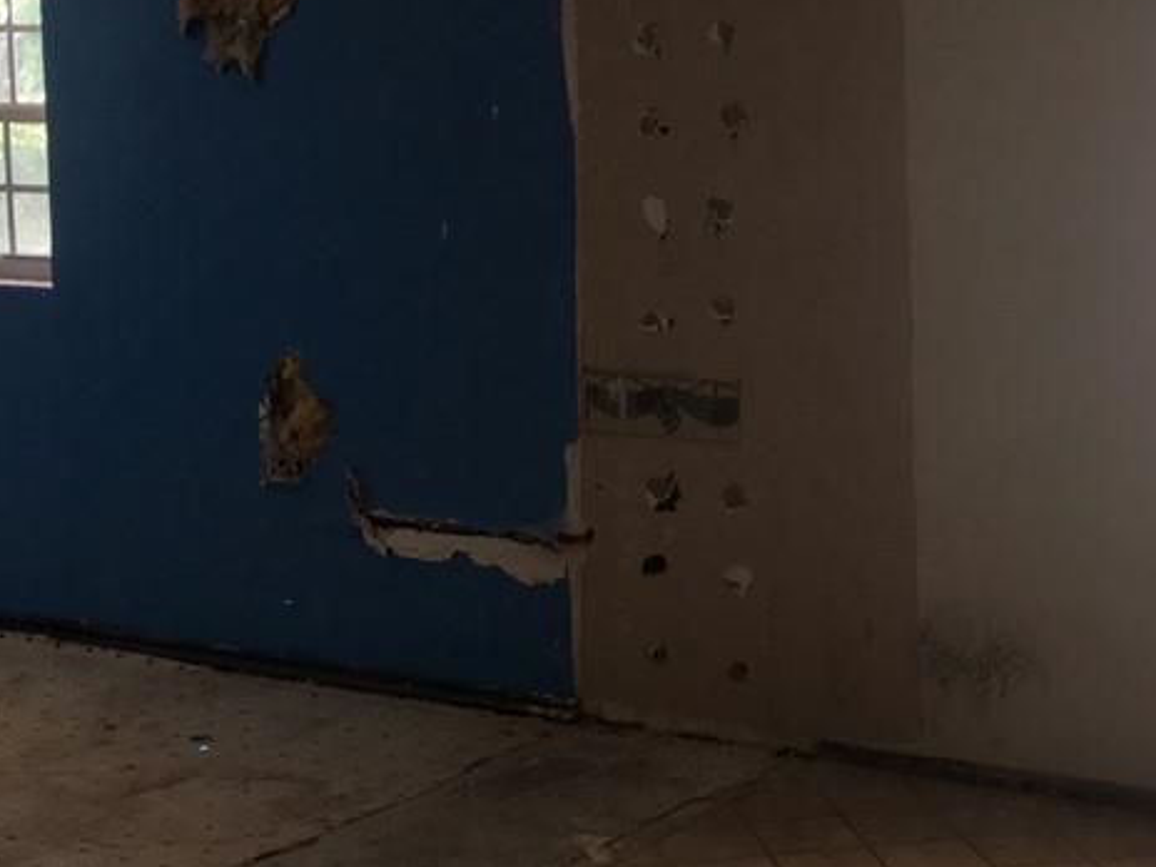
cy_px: 438
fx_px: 2137
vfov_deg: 22.9
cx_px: 897
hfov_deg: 29.7
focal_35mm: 64
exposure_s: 1/120
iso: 40
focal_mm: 4.15
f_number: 2.2
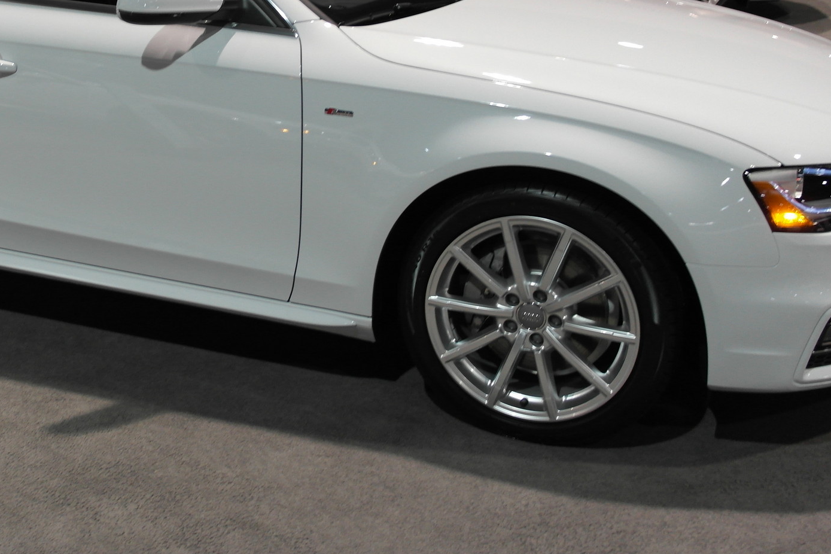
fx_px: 1246
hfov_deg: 36.0
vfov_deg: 24.4
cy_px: 69
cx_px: 208
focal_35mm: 54
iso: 400
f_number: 3.5
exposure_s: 1/40
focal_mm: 20
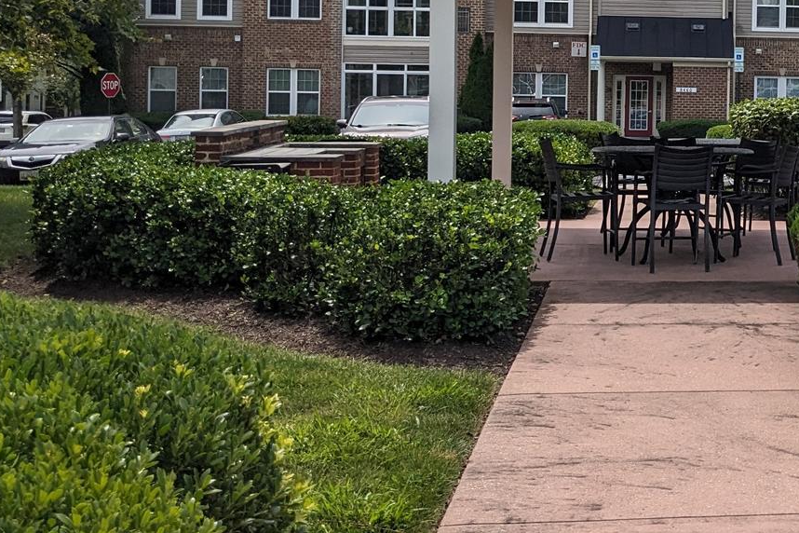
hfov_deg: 28.0
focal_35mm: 67
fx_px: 1487
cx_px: 825
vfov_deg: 20.0
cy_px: 87
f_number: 1.73
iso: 101
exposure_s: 1/7812
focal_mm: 4.38
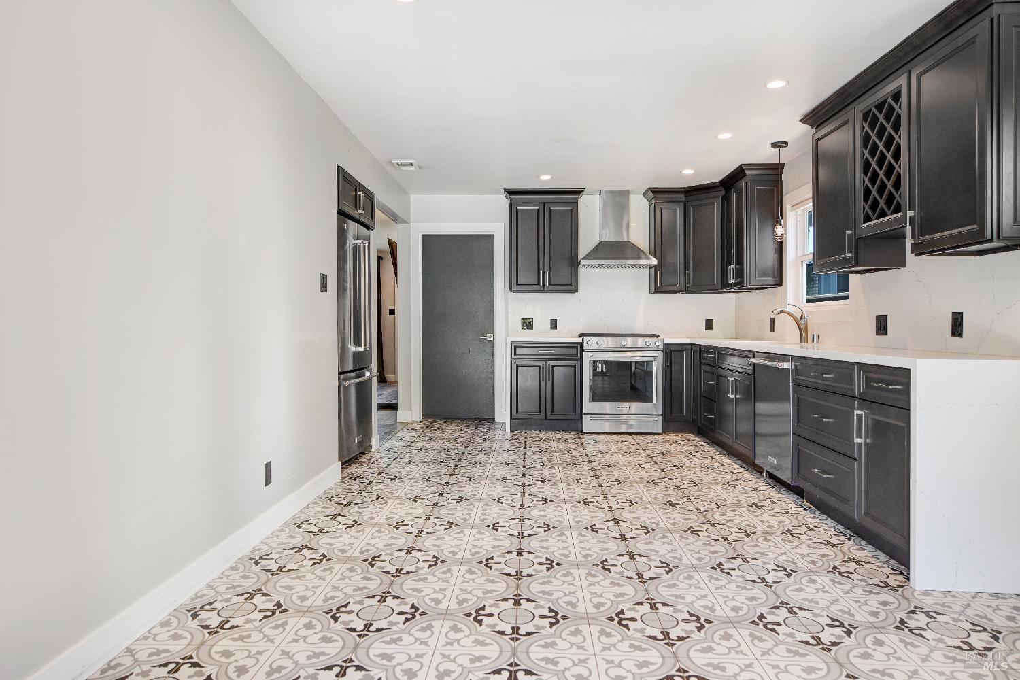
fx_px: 595
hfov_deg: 81.2
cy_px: 340
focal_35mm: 21
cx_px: 510
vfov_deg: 59.5
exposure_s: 1/50
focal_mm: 14
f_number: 3.5
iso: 100
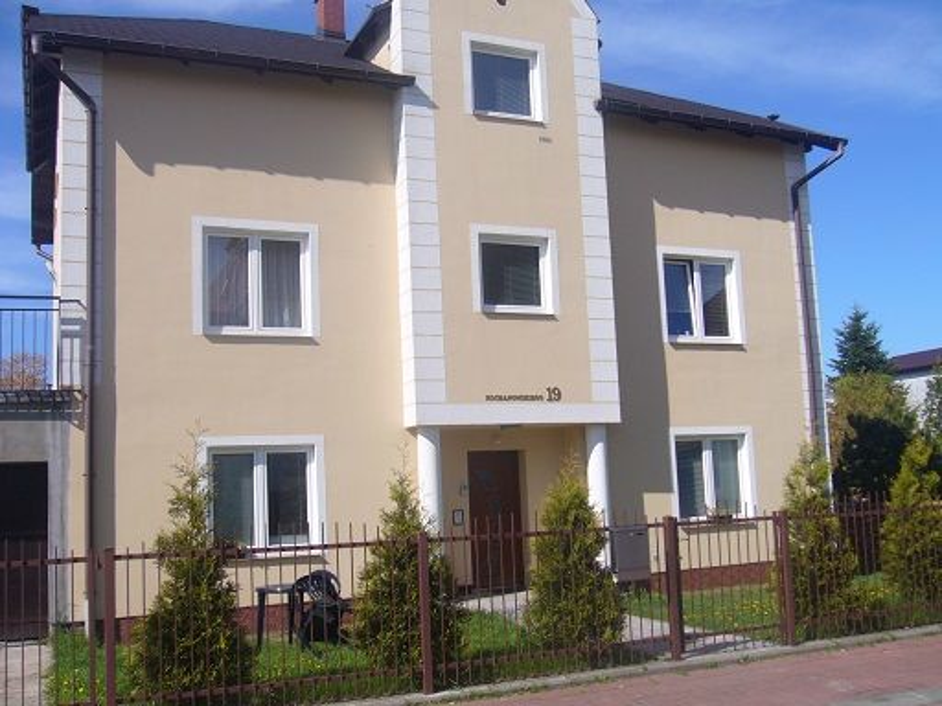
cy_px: 353
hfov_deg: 52.6
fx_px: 952
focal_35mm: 35
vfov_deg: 40.7
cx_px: 471
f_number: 5.6
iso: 80
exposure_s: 1/500
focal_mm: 5.8
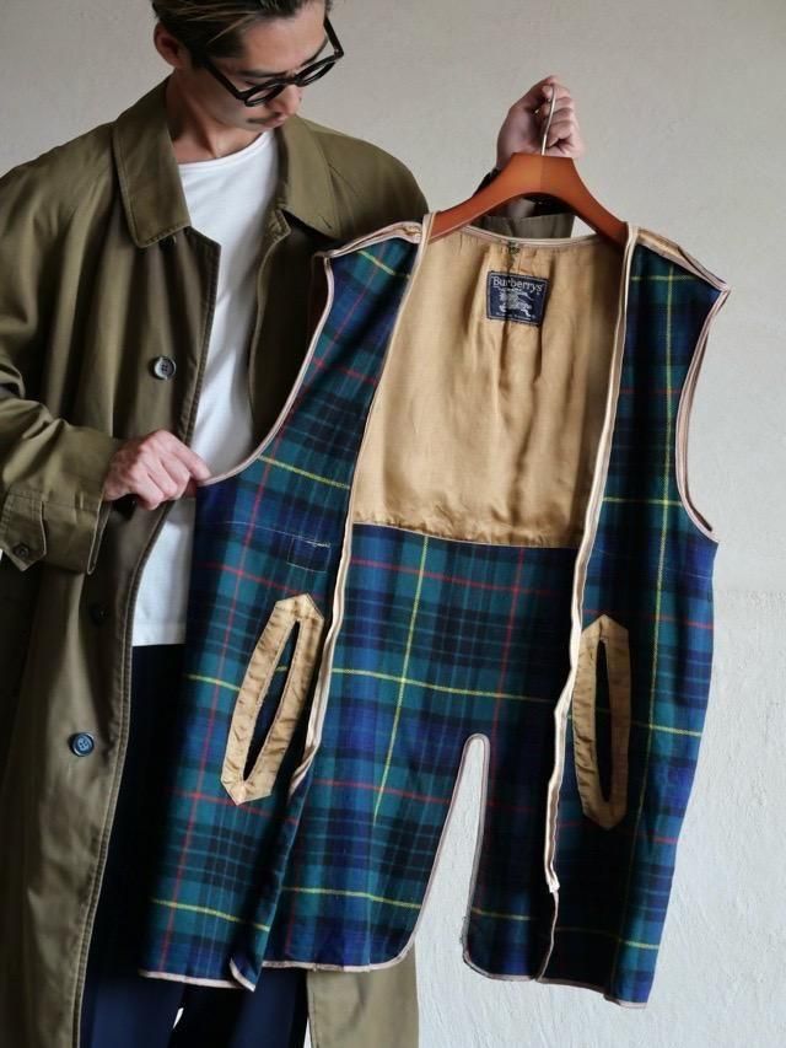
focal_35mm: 92
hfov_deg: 16.1
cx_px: 393
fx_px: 2785
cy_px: 524
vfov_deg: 21.3
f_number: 3.9
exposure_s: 1/100
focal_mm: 46
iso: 1250
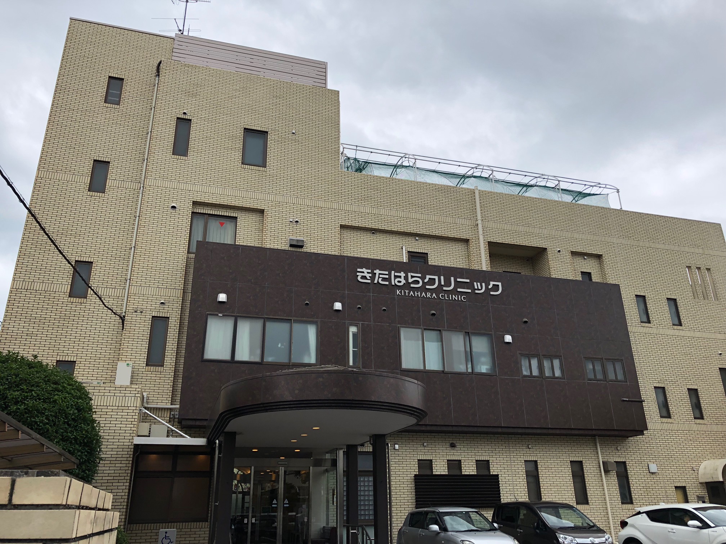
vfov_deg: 49.7
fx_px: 587
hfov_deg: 63.4
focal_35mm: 28
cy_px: 272
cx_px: 363
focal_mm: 3.99
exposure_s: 1/1333
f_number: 1.8
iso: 20
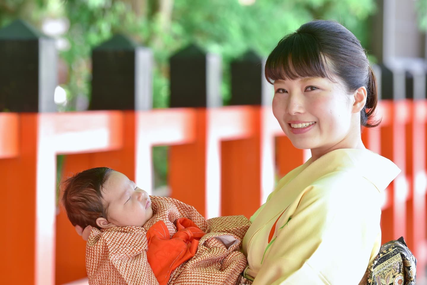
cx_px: 214
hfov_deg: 12.1
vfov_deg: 8.1
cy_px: 142
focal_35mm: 170
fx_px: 2017
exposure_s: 1/200
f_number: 5.6
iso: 1000
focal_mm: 170
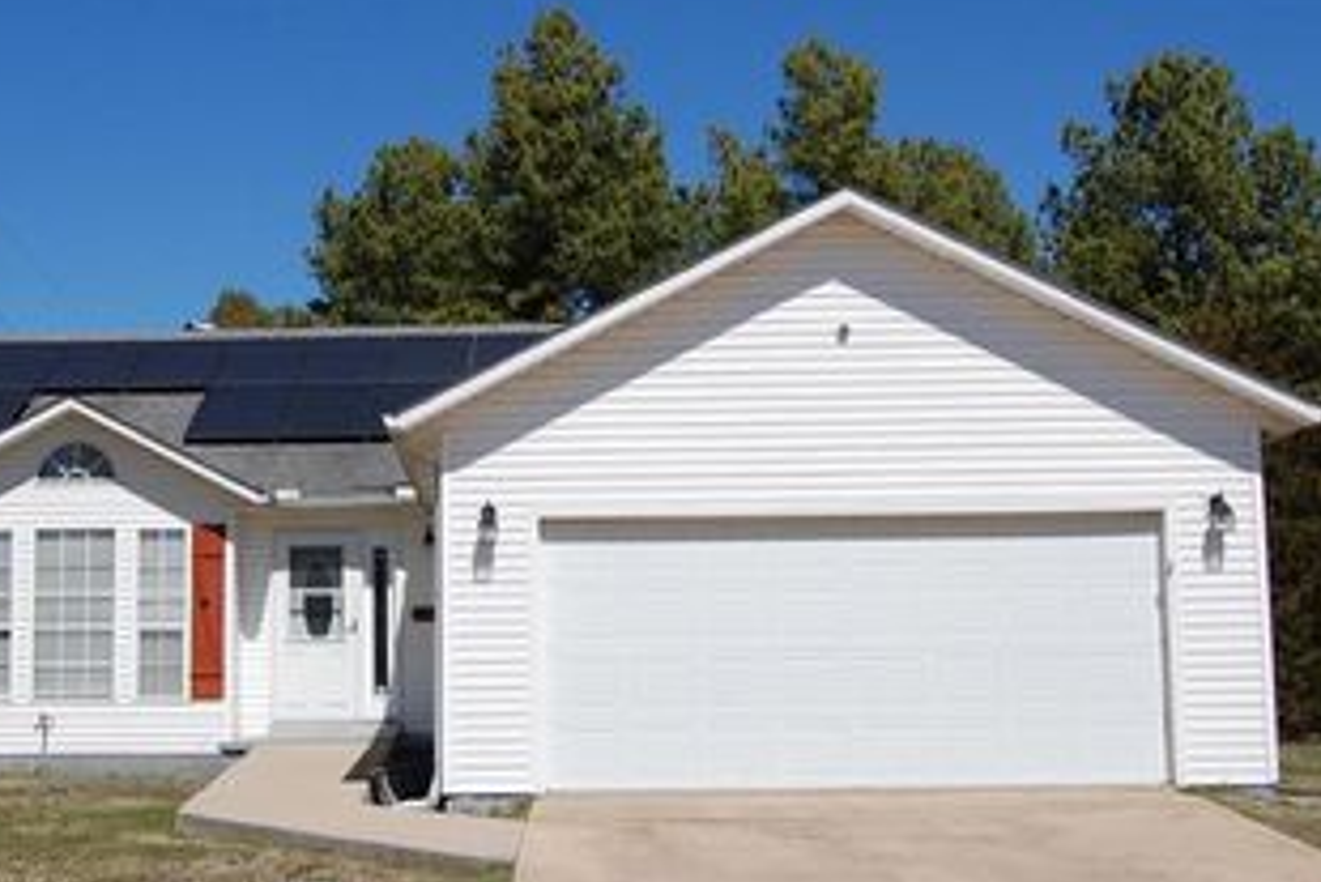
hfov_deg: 34.2
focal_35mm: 58
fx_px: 2129
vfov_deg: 23.4
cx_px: 452
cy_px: 366
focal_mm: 24
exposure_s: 1/500
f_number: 11
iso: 200
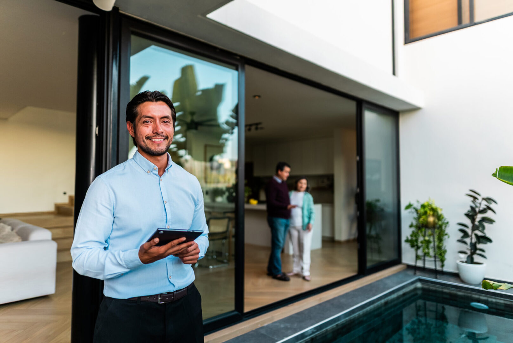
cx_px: 256
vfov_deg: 53.2
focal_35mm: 24
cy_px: 172
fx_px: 342
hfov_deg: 73.7
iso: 160
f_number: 1.4
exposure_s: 1/800
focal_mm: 24
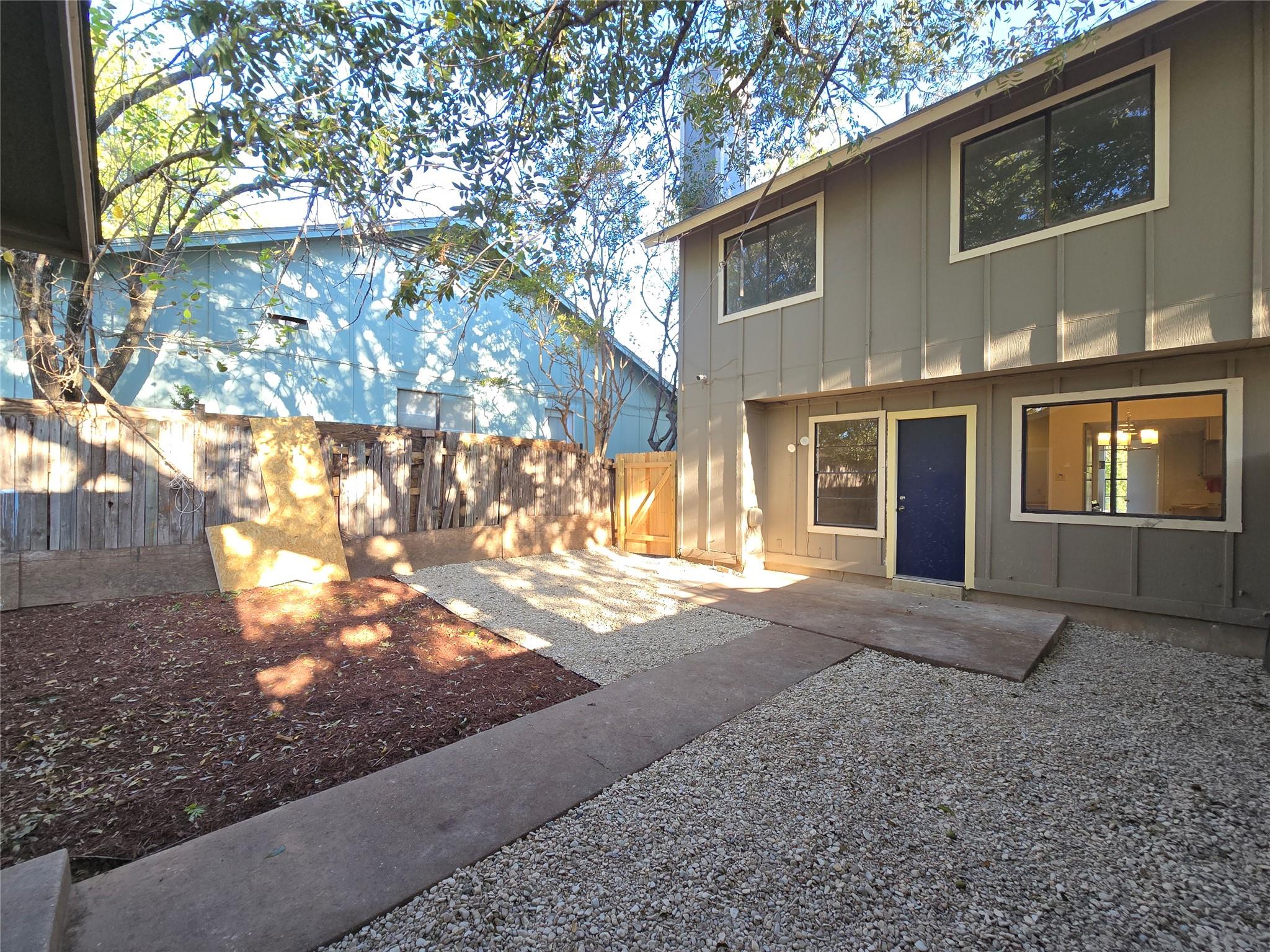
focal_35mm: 13
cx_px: 635
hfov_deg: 106.2
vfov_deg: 89.9
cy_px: 476
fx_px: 477
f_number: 2.2
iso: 64
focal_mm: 2.2
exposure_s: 1/120
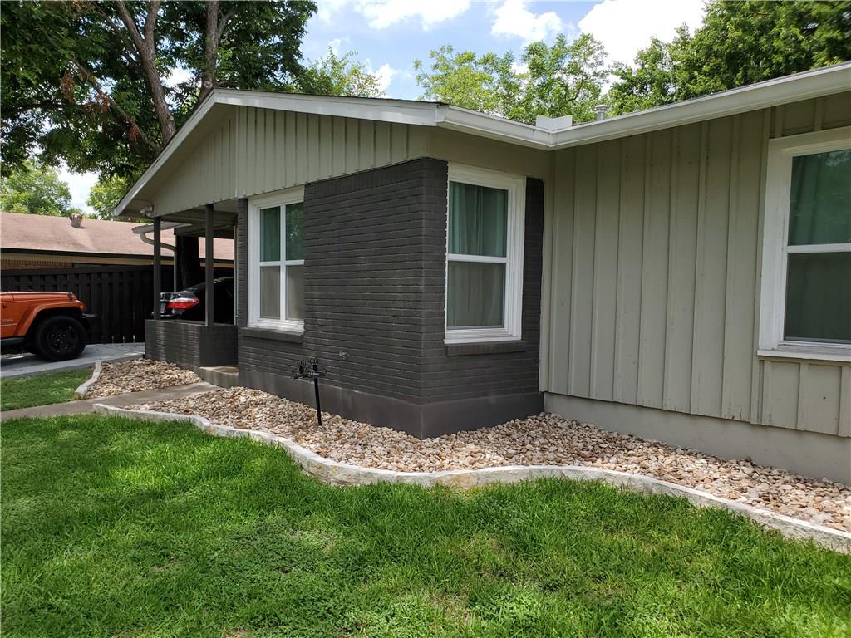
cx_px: 426
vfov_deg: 53.1
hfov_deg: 67.3
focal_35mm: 26
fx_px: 639
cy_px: 319
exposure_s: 1/761
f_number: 2.4
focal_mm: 4.3
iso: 50
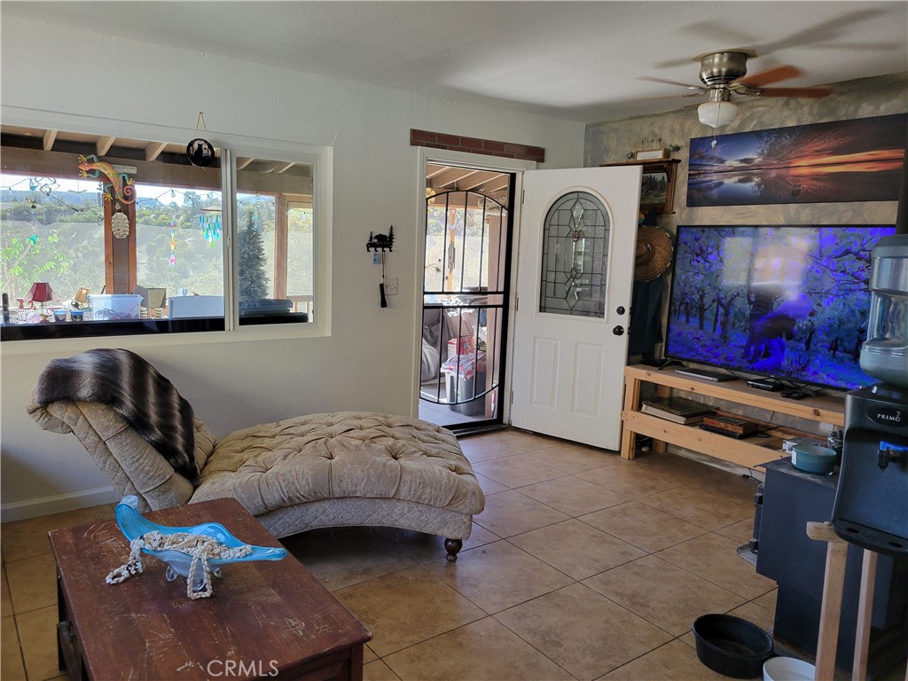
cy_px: 340
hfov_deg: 67.3
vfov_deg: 53.1
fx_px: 682
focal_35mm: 26
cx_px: 454
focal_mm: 5.4
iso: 200
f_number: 1.8
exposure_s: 1/120
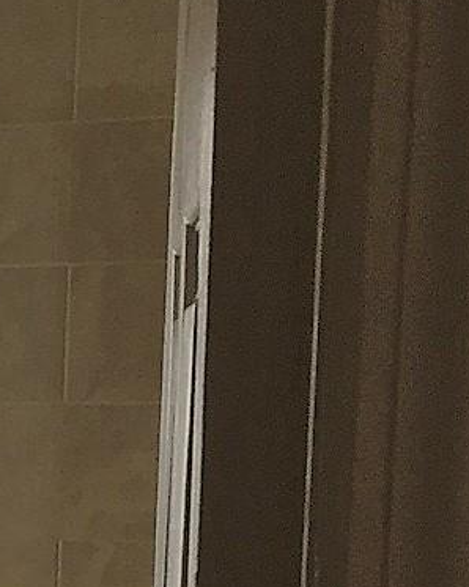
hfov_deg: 11.2
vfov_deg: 15.0
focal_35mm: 124
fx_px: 2153
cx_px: -472
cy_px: 685
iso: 40
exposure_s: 1/60
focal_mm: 4.15
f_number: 2.2
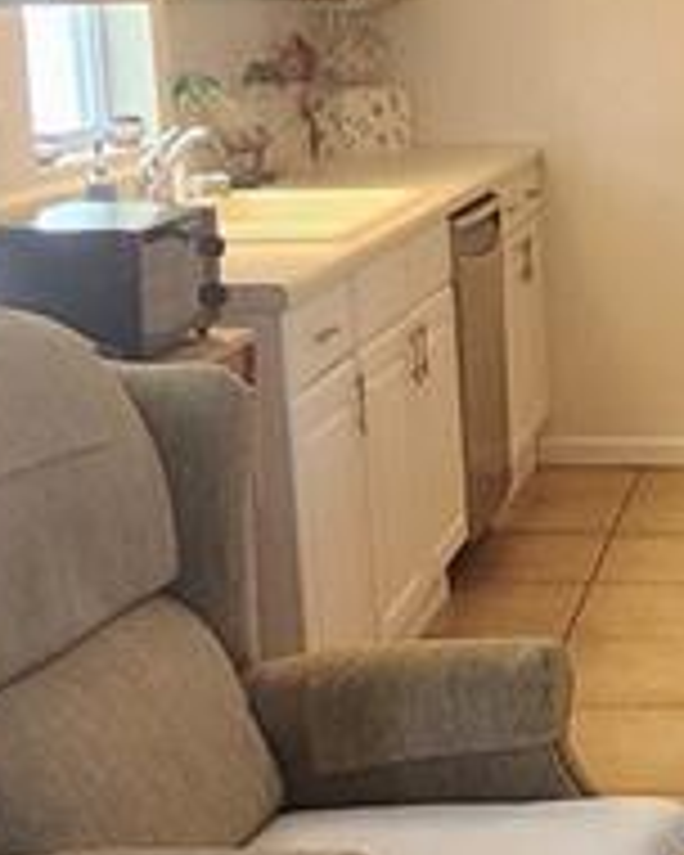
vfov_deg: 23.8
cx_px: 882
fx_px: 2024
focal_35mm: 80
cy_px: 364
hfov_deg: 18.0
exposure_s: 1/60
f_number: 2.2
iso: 200
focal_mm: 1.74
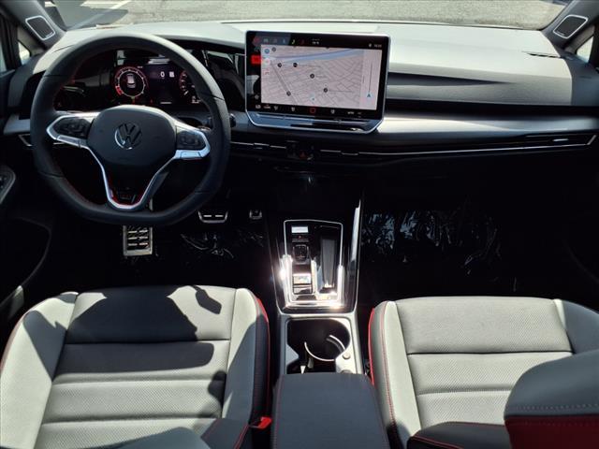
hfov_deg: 65.3
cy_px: 224
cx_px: 300
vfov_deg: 51.4
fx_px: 467
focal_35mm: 27
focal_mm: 3.58
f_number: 1.9
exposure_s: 1/667
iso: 40
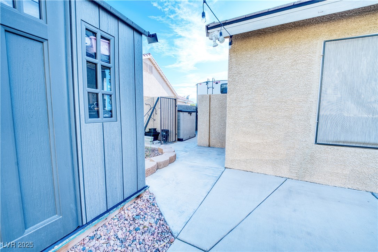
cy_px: 126
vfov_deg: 81.2
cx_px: 189
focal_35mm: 14
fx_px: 147
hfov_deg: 104.3
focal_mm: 14
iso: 100
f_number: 7.1
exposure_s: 1/20
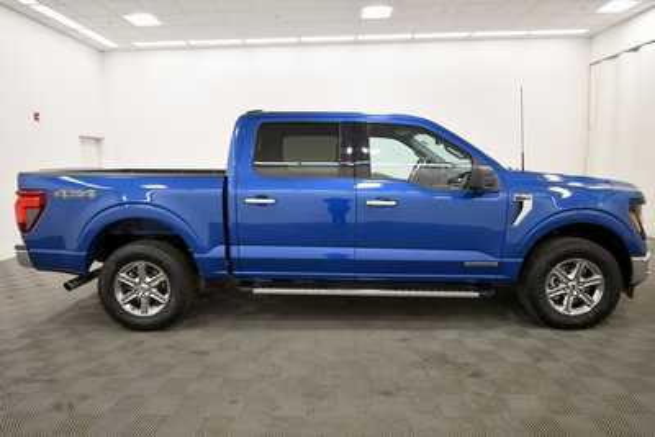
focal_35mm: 21
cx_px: 328
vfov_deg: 59.5
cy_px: 218
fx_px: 382
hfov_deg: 81.2
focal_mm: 14
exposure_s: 1/125
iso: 800
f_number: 5
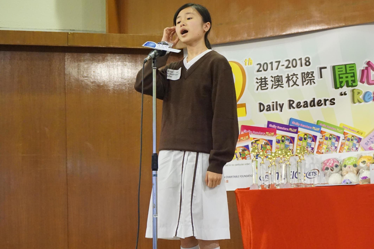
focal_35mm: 83
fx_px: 862
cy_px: 147
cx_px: 199
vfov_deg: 16.4
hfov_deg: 24.5
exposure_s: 1/80
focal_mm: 40
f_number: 5.6
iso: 3200
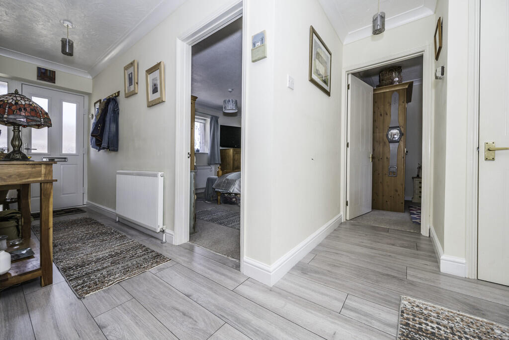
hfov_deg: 104.2
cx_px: 254
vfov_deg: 81.2
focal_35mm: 14
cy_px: 170
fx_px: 198
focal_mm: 14
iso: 320
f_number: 7.1
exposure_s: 1/125
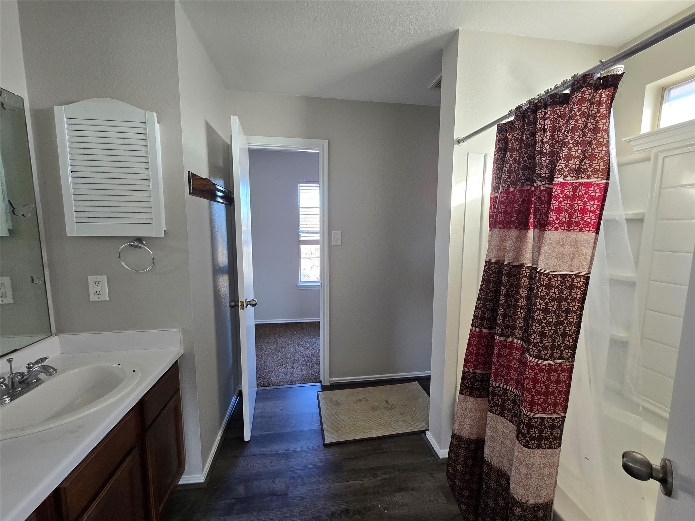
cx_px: 348
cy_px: 260
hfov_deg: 106.2
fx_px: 261
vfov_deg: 89.9
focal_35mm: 13
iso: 160
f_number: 2.2
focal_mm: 2.2
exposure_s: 1/60
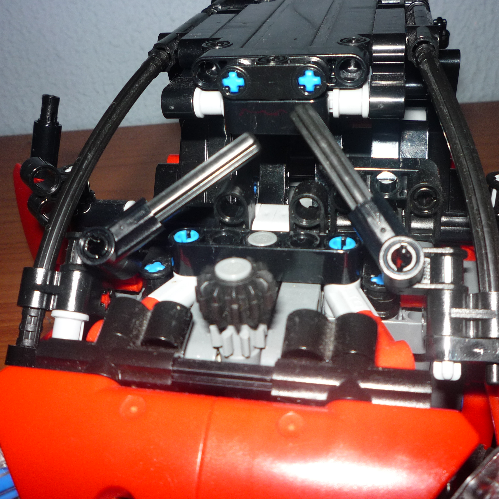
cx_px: 256
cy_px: 251
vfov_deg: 43.9
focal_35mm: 38
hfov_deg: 43.9
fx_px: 620
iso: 100
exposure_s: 1/30
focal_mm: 5.2
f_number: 4
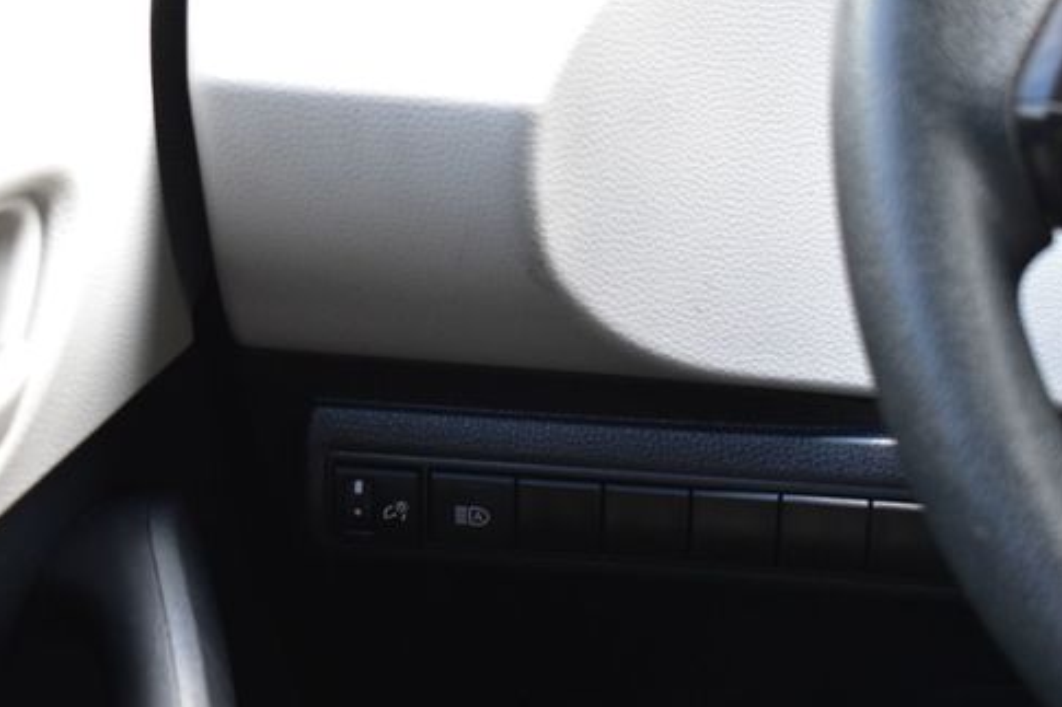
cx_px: 374
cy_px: 420
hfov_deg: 21.4
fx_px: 2801
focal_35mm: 95
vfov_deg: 14.4
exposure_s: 1/15
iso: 1400
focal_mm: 48
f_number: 6.3
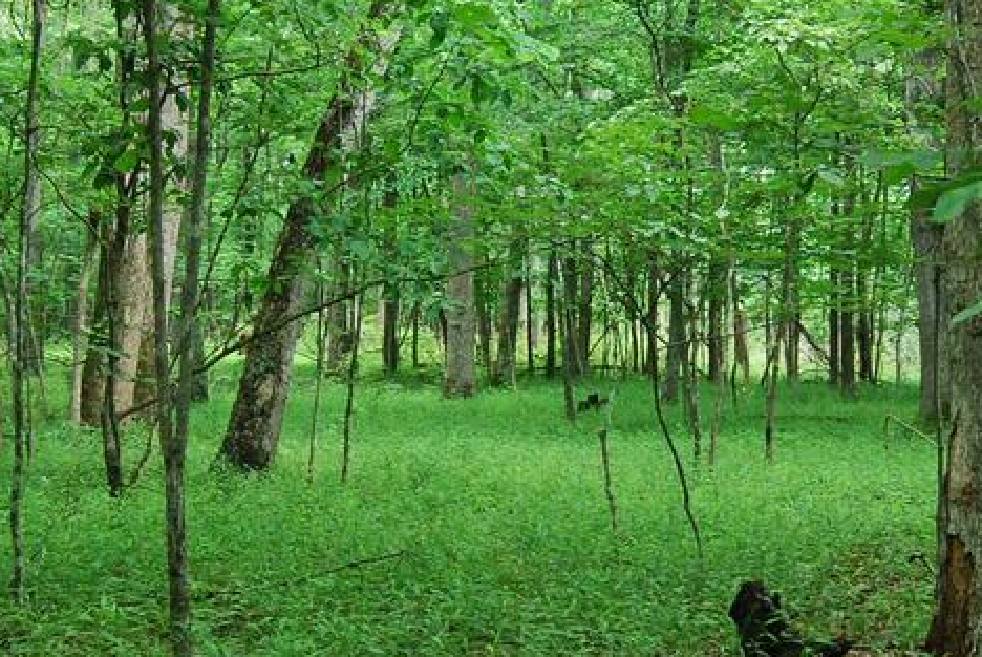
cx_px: 583
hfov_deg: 24.4
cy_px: 335
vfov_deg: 16.5
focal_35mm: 83
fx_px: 2266
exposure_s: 1/50
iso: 400
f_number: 3.5
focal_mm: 18
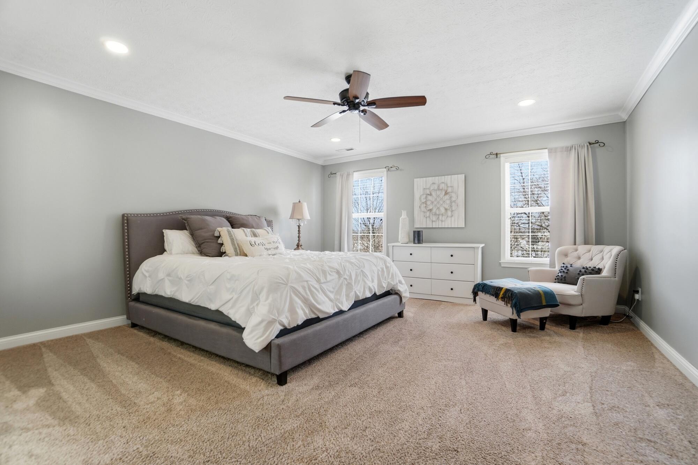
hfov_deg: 100.4
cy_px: 232
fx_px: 291
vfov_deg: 77.3
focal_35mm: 15
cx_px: 349
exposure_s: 1/1000
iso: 100
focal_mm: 10
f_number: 4
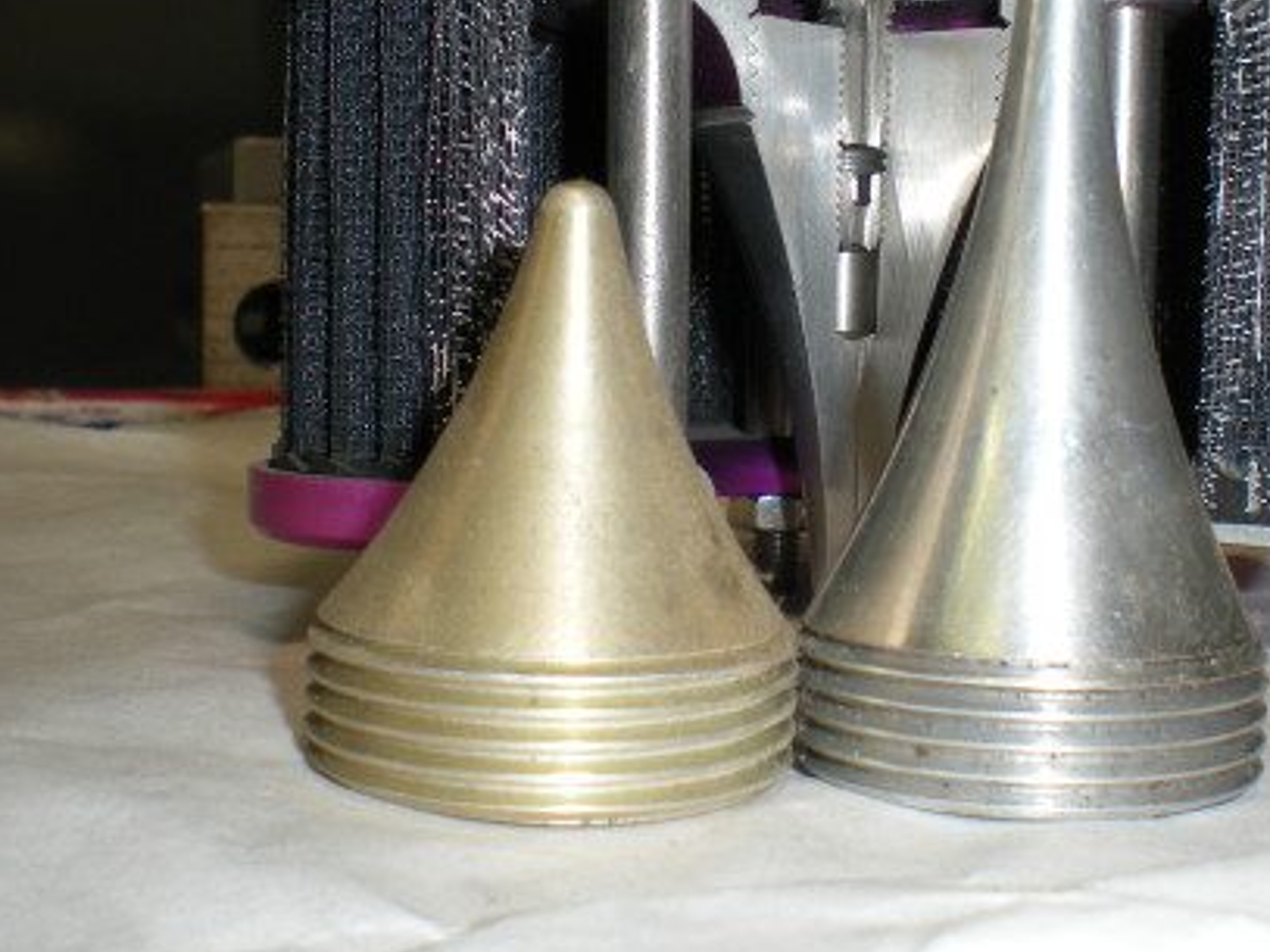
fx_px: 2054
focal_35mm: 56
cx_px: 802
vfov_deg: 26.1
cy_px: 421
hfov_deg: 34.2
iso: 64
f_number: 4.6
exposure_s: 1/30
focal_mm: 6.3
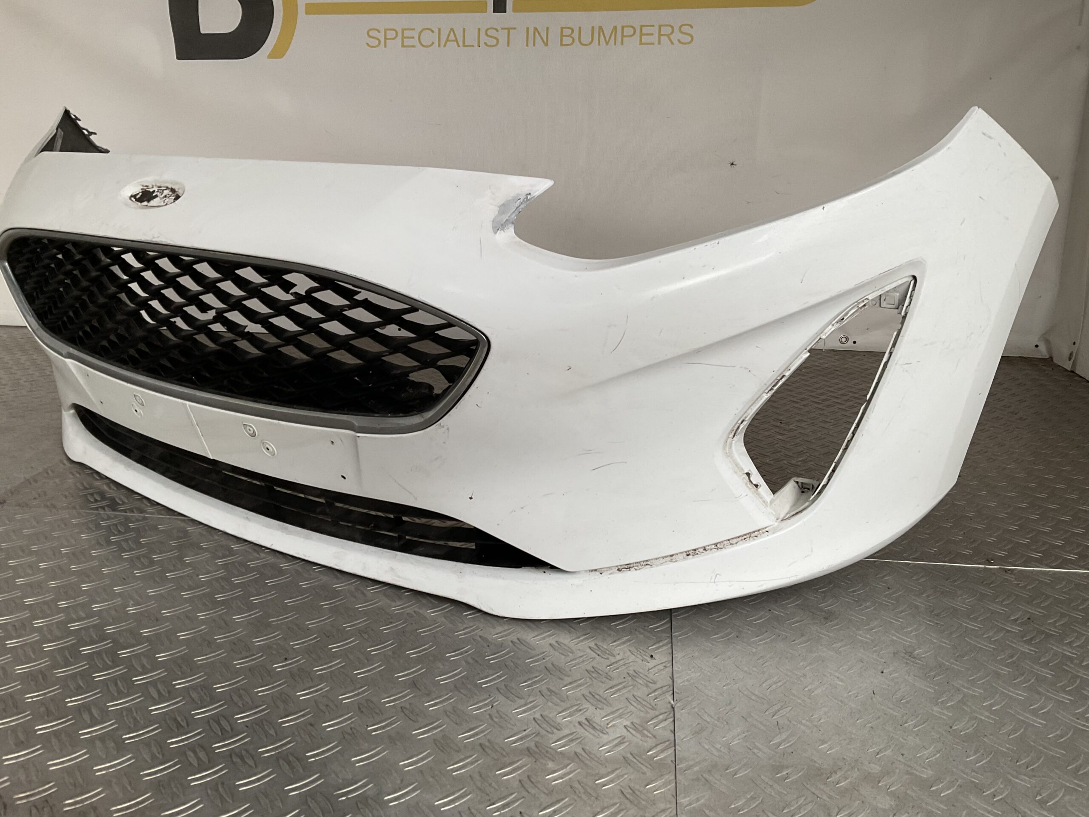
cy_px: 408
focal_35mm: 29
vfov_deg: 48.2
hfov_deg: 61.7
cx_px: 544
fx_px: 912
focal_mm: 3
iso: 50
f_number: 1.8
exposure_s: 1/120
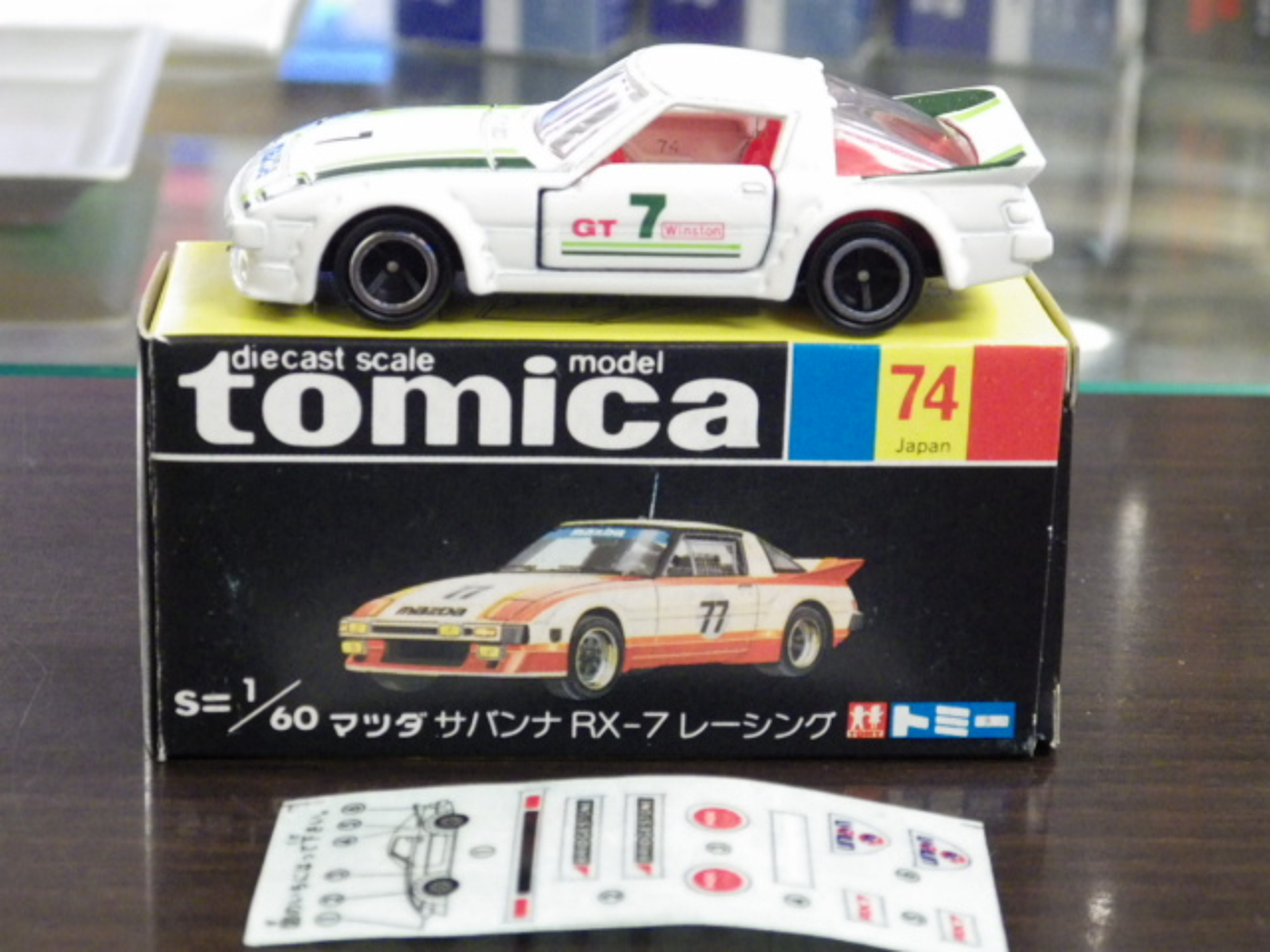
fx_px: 3192
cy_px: 476
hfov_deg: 22.5
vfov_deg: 17.0
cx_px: 635
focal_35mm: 87
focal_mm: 15.6
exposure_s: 1/30
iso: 1000
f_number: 4.4
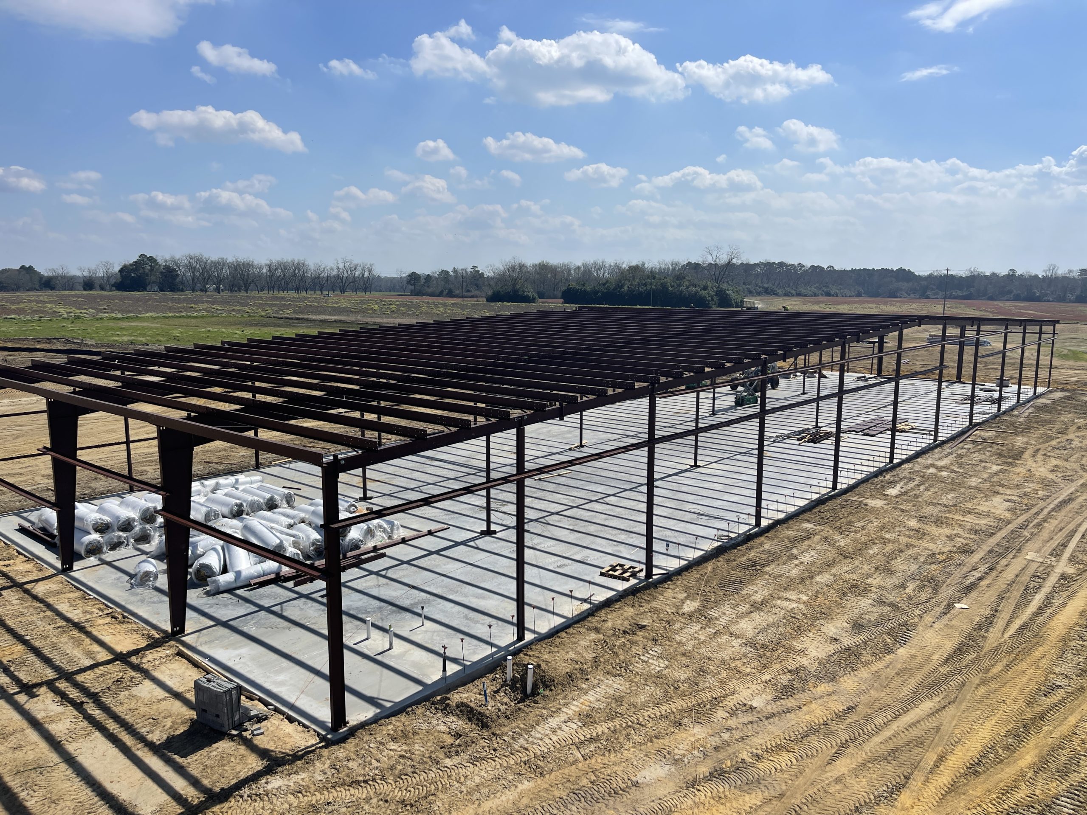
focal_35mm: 26
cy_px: 408
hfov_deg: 67.3
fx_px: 816
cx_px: 544
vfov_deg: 53.1
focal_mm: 5.1
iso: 32
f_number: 1.6
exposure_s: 1/7937
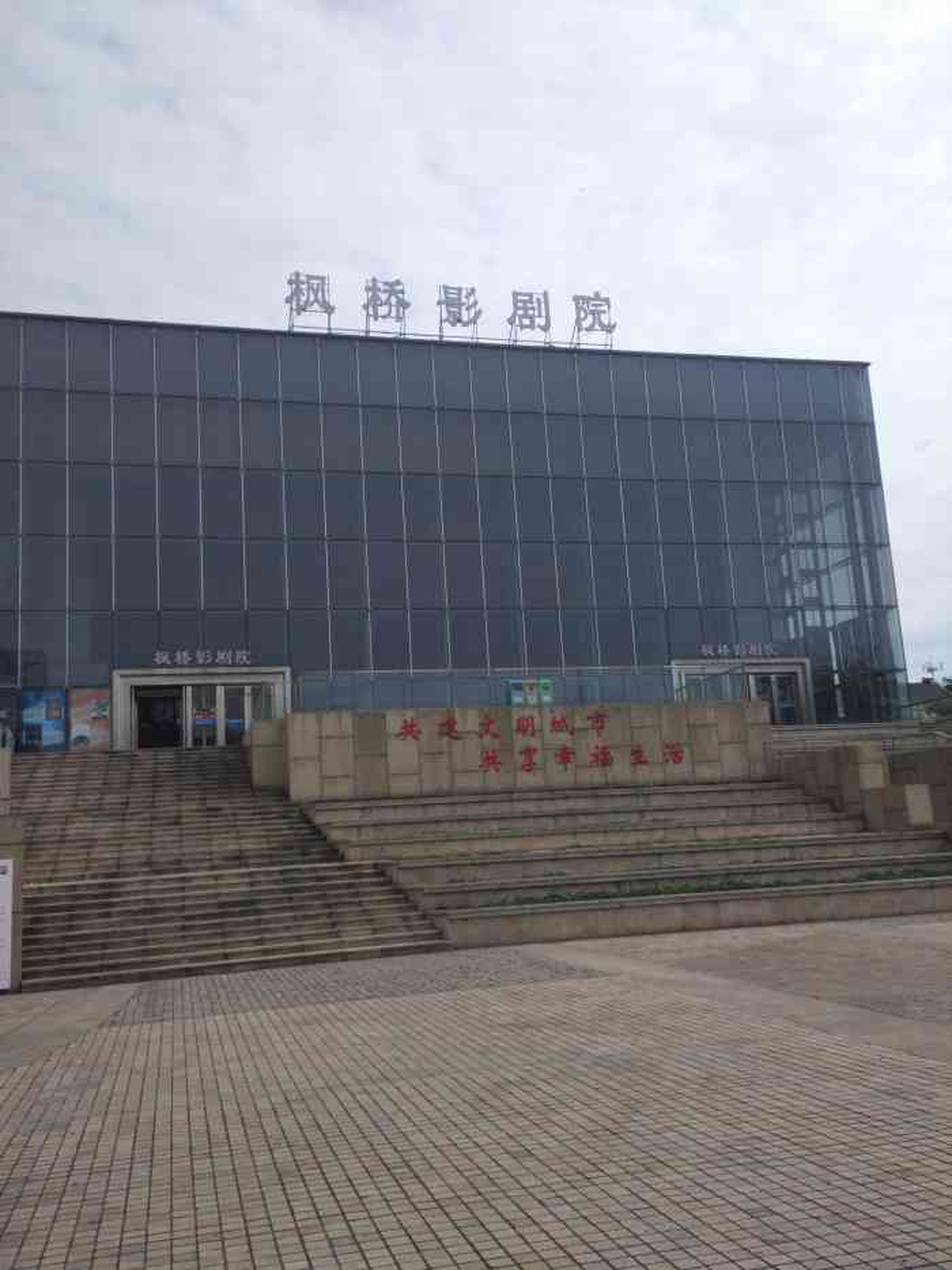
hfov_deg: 46.8
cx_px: 476
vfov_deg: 60.0
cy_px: 635
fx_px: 1100
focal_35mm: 30
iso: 101
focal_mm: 4.12
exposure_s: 1/2500
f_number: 2
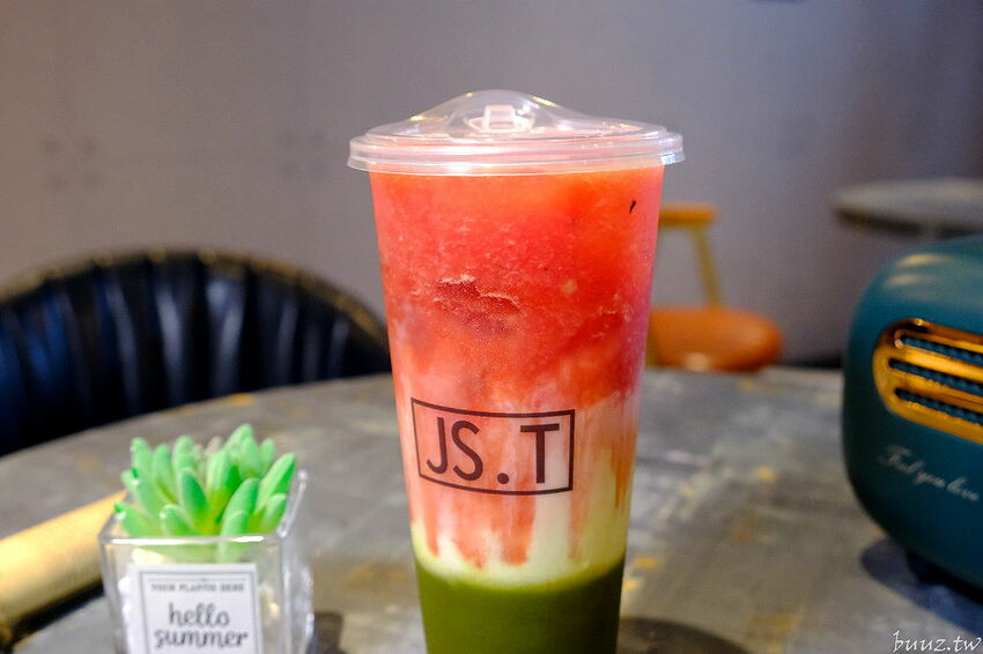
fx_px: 1037
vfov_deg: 35.0
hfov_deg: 50.7
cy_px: 327
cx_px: 492
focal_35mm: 38
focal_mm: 25.4
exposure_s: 1/100
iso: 3200
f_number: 5
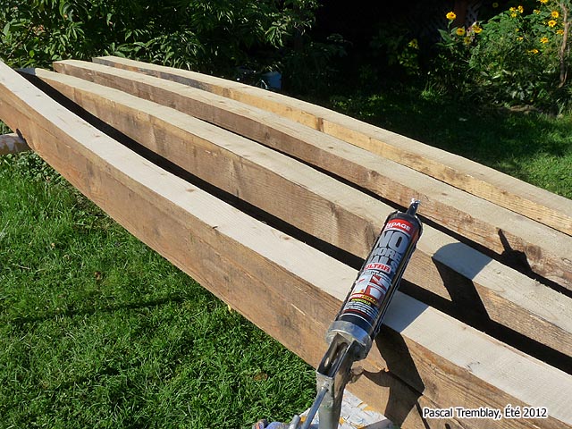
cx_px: 286
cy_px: 214
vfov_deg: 40.7
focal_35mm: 35
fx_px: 578
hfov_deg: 52.6
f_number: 6.3
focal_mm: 4.8
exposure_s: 1/500
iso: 160
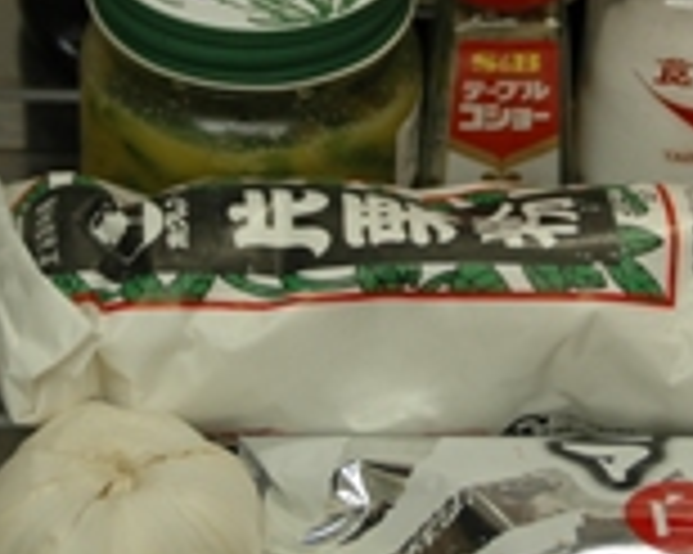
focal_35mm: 172
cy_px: -9
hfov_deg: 11.2
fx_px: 3526
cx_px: 333
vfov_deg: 8.9
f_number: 4.8
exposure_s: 1/20
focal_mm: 42
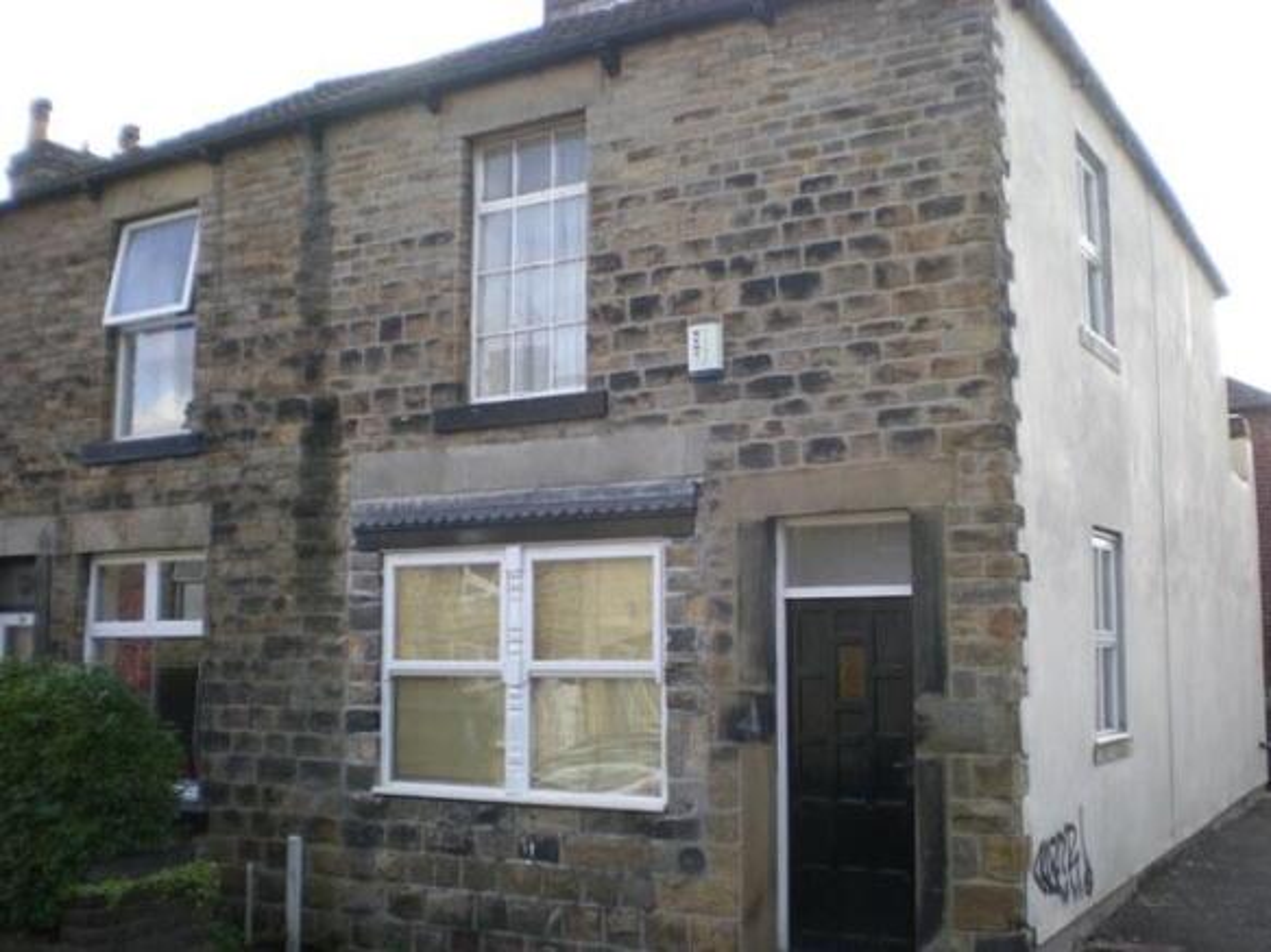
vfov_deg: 37.7
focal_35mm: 38
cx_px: 636
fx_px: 1395
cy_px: 476
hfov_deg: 49.0
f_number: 3.1
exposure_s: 1/106
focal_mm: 6.3
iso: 50
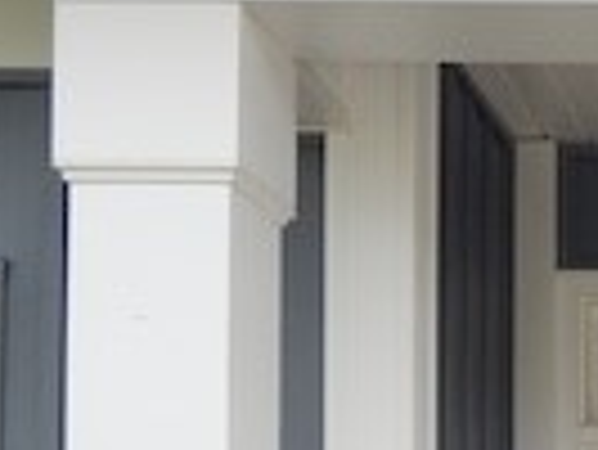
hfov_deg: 16.4
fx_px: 1833
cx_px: 976
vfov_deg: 13.2
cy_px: 680
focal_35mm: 106
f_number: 3
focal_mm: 4
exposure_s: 1/500
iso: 125
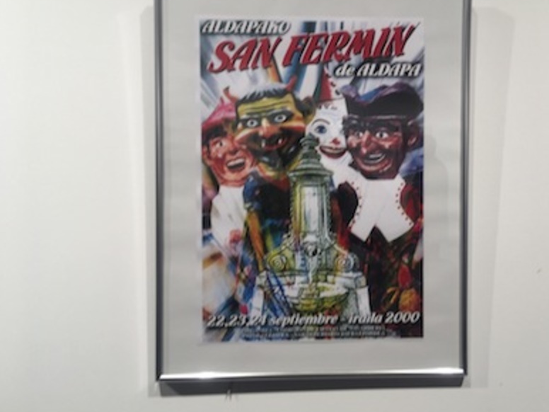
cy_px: 182
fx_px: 555
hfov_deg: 52.3
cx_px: 325
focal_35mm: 35
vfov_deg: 40.6
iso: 25
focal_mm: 4.15
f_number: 2.2
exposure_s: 1/50
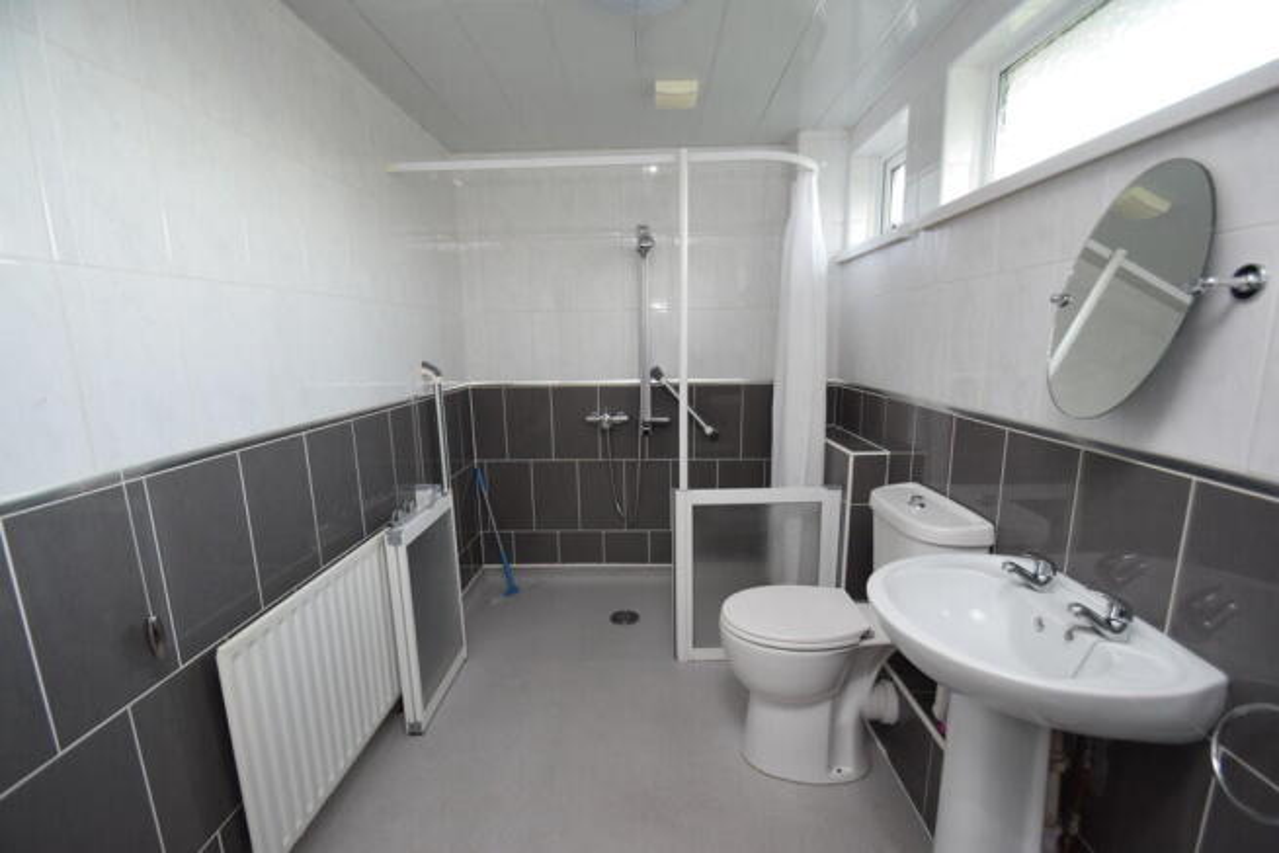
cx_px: 640
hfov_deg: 100.4
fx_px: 533
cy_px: 426
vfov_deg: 77.4
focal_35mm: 15
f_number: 3.5
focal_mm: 10
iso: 1000
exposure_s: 1/60
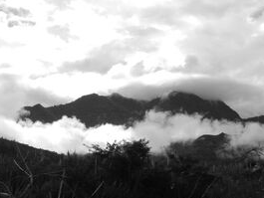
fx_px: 610
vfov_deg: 18.4
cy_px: 139
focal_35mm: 80
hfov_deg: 24.2
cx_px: 195
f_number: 4.4
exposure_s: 1/1600
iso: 160
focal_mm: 9.4
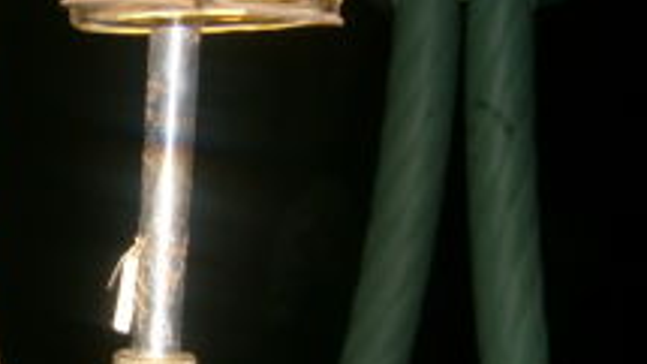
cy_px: 304
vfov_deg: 16.8
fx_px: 1218
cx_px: 93
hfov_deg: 28.8
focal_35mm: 71
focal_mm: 5.8
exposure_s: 1/45
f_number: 2.8
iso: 100
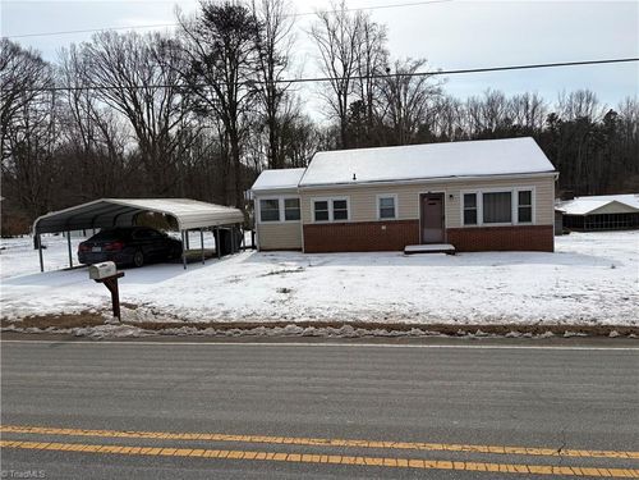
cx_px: 320
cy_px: 240
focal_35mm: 26
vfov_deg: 53.1
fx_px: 480
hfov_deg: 67.3
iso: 50
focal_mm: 5.96
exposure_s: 1/8850
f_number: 1.6
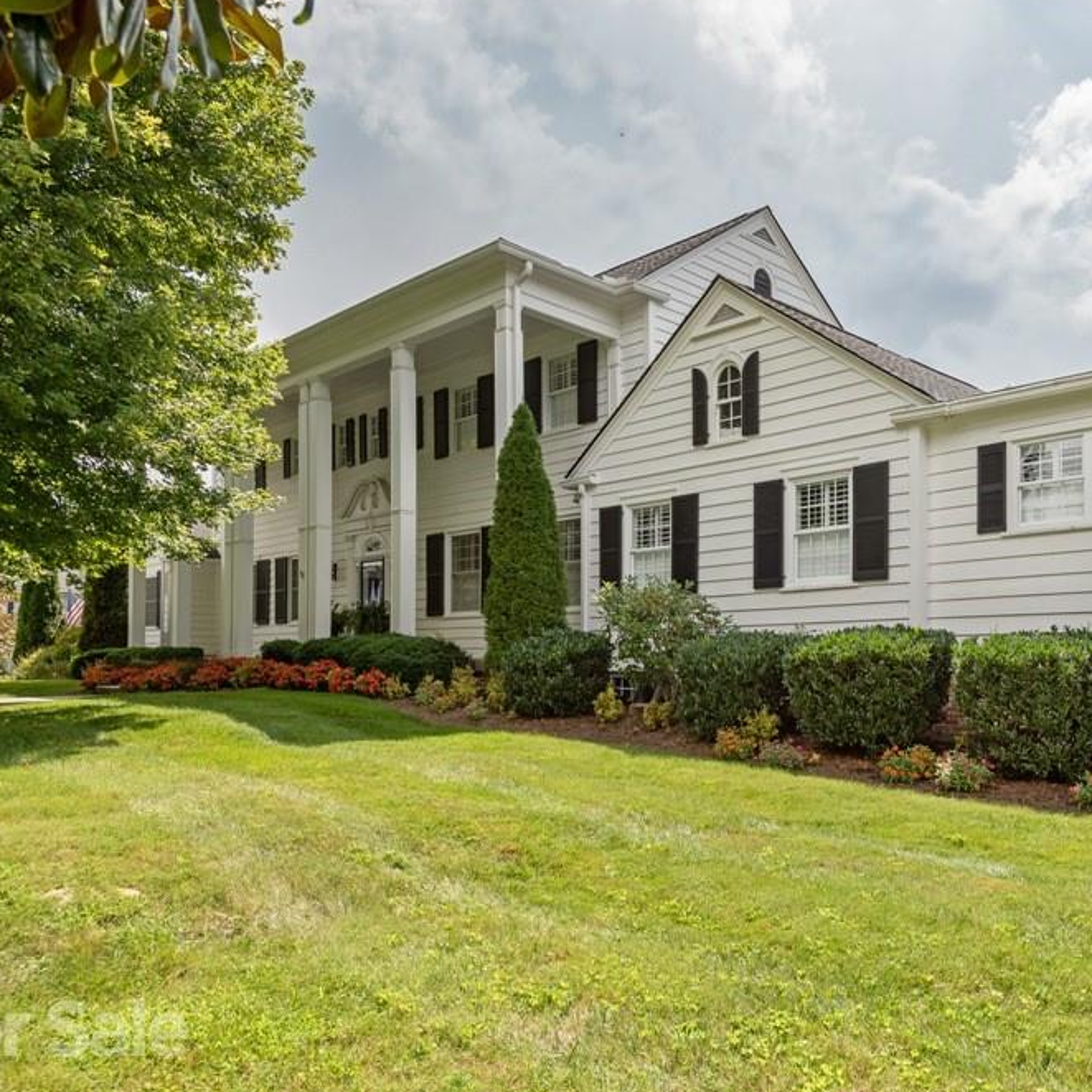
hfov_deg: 61.0
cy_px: 544
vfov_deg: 62.9
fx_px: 892
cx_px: 752
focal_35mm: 25
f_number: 8
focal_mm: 19
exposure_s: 1/640
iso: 250
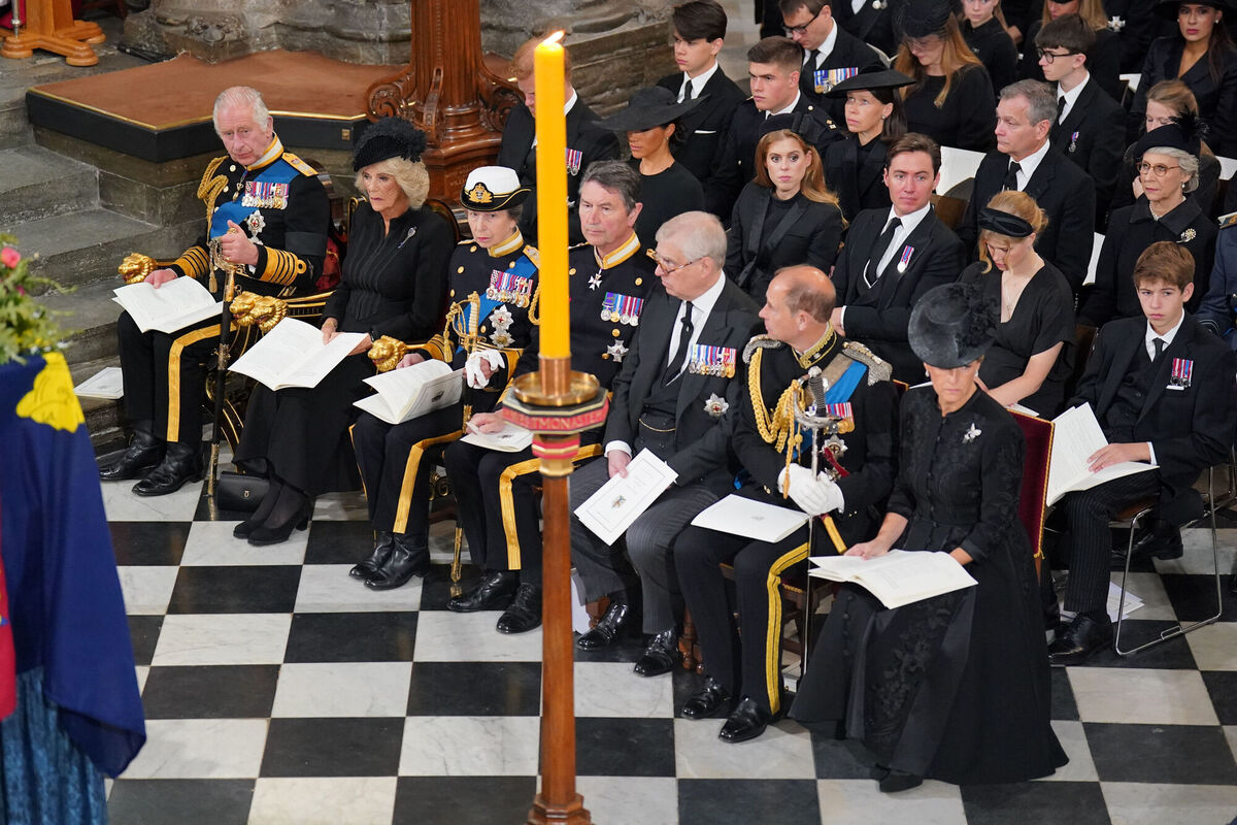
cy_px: 412
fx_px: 3608
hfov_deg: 19.5
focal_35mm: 105
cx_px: 618
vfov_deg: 13.0
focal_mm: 105
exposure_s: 1/250
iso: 5000
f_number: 2.8
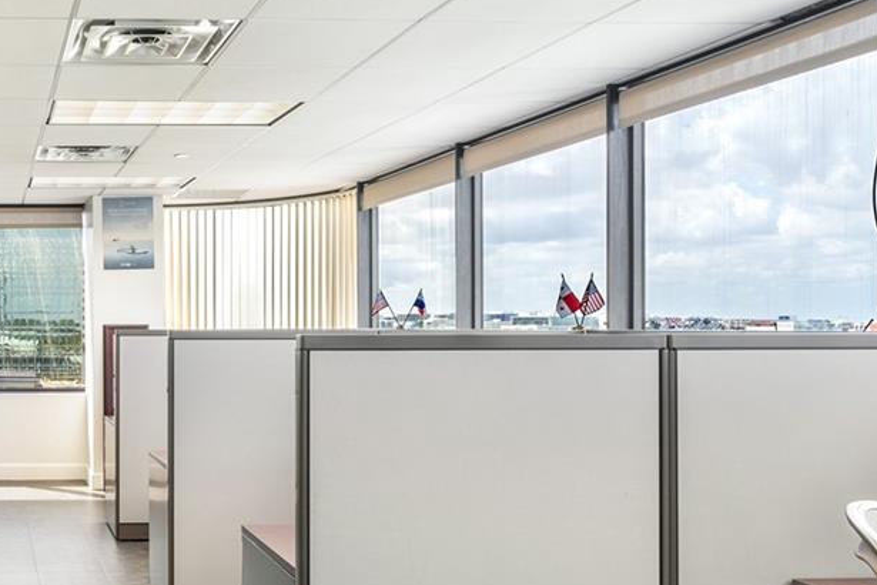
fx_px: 982
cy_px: 317
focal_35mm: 40
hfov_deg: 42.1
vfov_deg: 33.1
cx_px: 14
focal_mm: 15.5
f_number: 8
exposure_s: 1/8
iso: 200
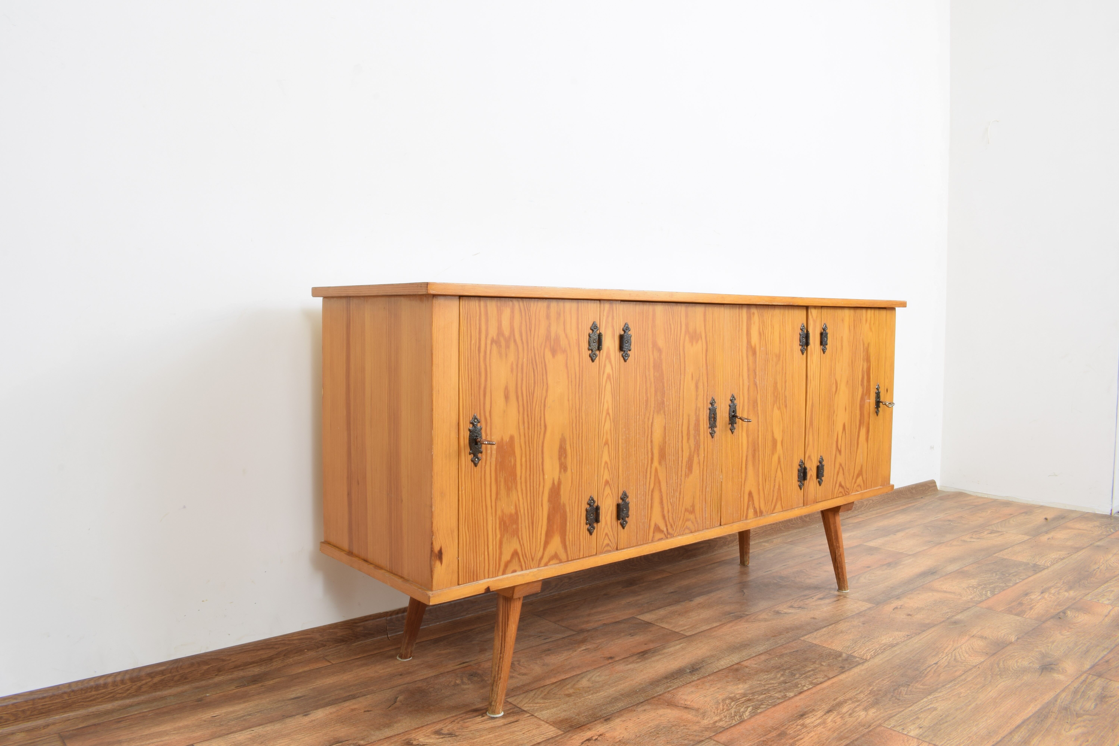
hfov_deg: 67.4
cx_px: 560
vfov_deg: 47.9
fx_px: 839
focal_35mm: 27
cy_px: 373
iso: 100
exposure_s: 4
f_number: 22
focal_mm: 18
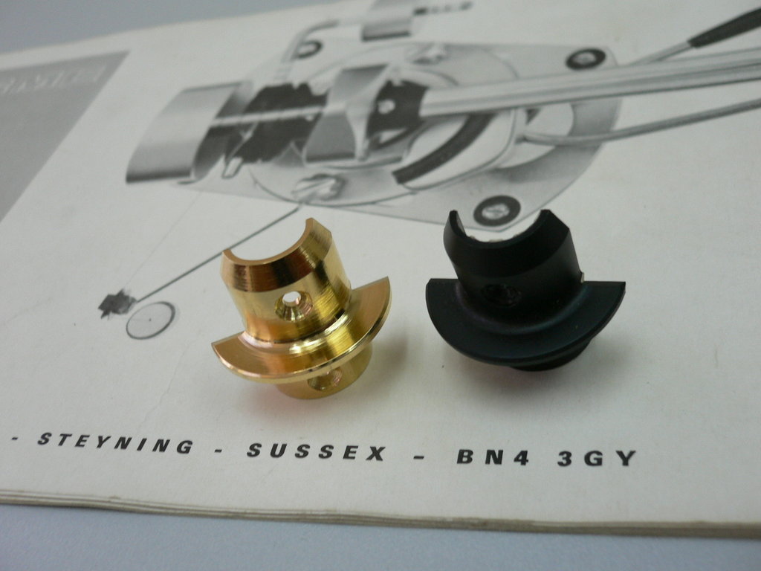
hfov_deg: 45.8
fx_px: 901
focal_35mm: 41
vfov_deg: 35.1
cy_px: 286
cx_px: 380
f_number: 3.1
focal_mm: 6.8
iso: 100
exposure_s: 1/40
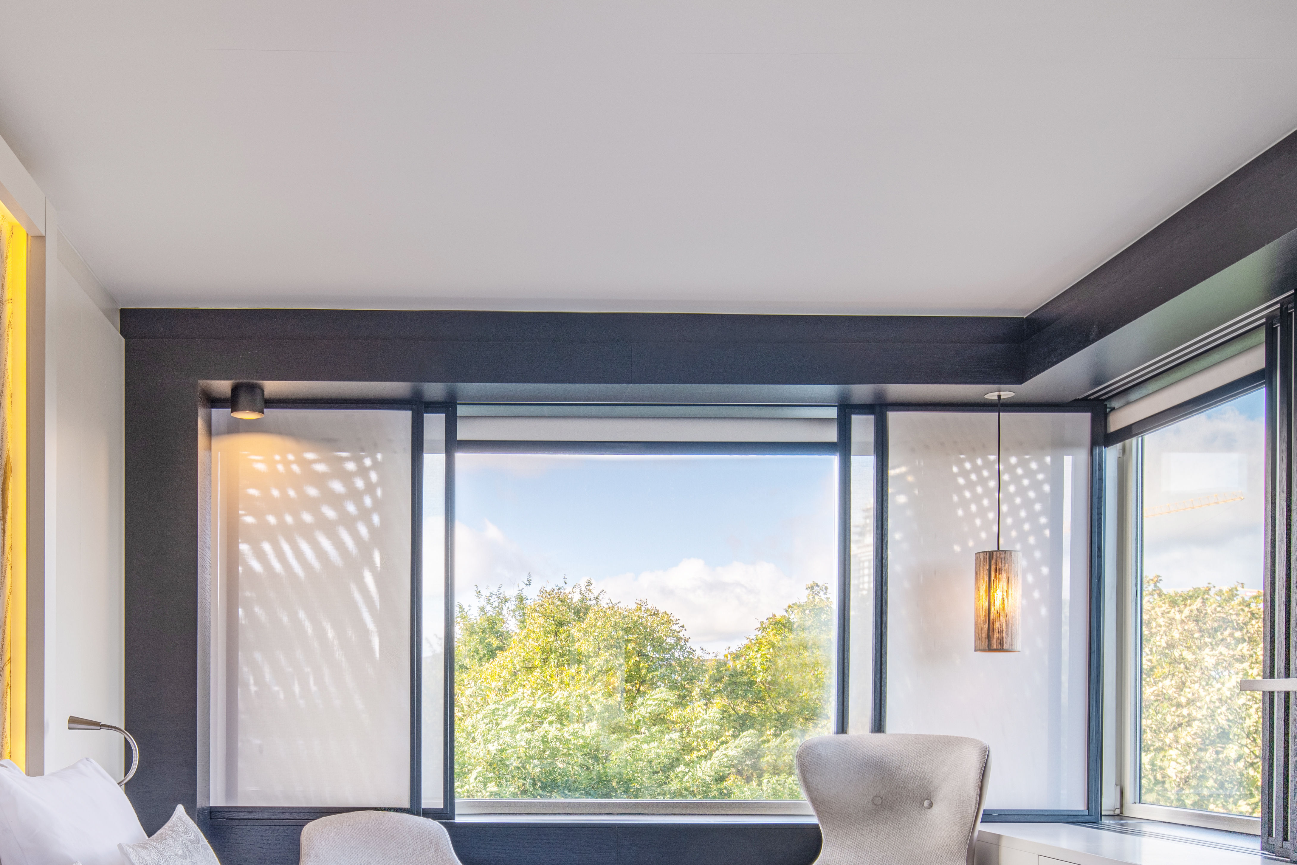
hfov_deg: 52.3
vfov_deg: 35.5
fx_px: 1297
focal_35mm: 36
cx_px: 446
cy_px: 705
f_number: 10
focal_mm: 19
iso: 125
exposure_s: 1/80
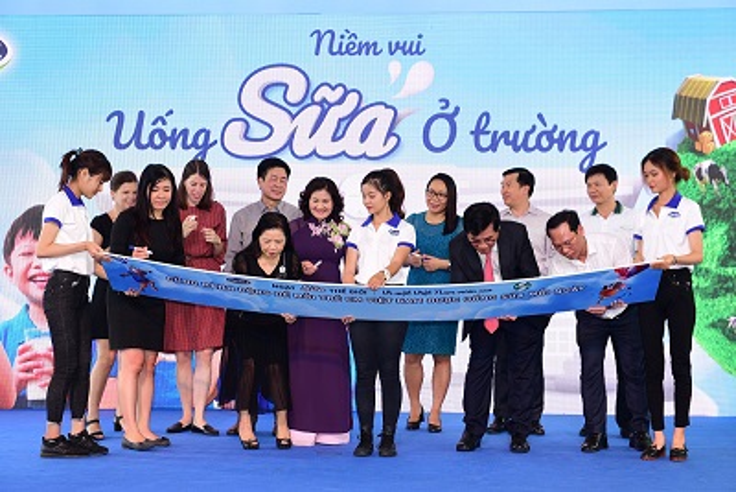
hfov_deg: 32.4
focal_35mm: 62
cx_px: 368
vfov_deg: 21.9
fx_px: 1268
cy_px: 246
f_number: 5
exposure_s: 1/80
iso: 200
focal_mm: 62
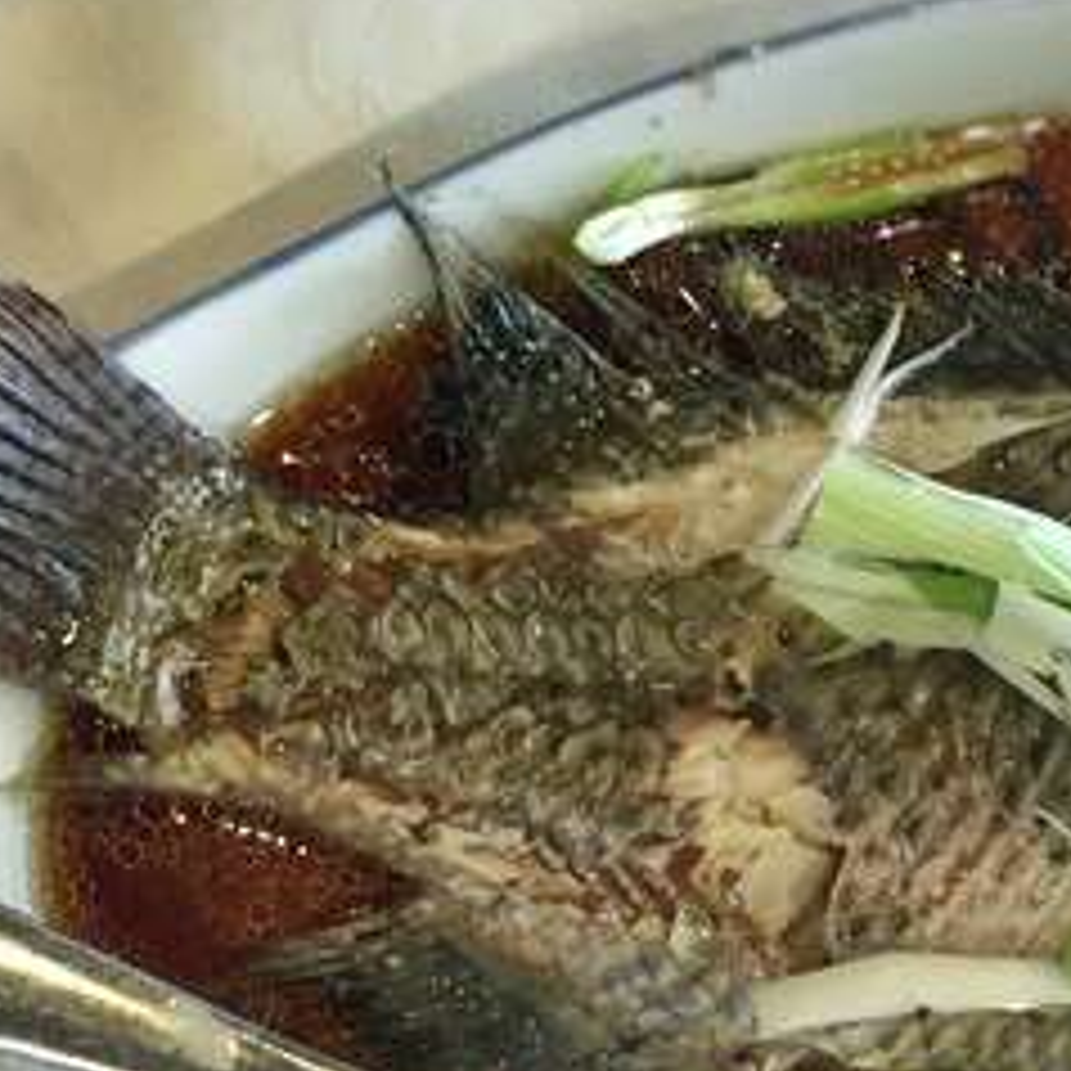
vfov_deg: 20.1
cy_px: 742
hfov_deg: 20.0
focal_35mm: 86
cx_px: 824
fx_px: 3010
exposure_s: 1/30
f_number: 2.2
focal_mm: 4.15
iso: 100
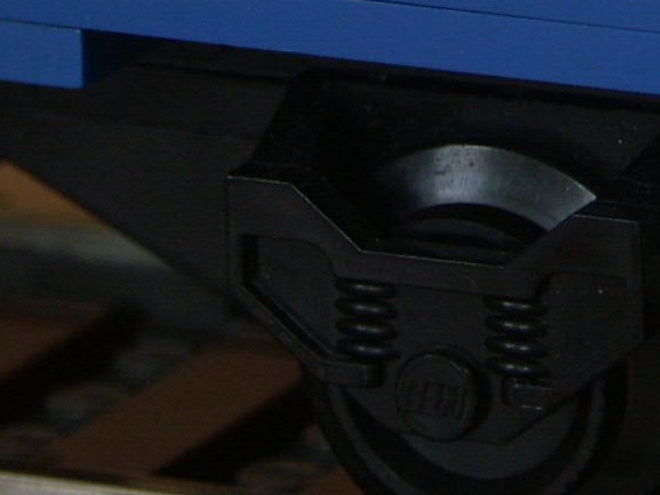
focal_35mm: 474
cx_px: 627
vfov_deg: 3.1
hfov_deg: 4.2
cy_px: -469
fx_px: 9036
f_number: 3.5
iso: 100
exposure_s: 1/30
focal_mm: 26.91
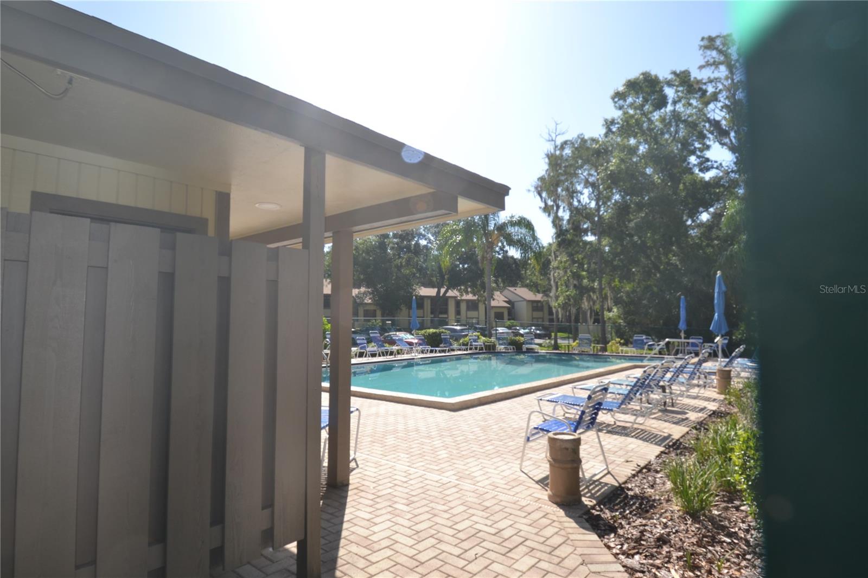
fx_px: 434
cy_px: 289
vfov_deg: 67.4
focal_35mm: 18
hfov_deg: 90.0
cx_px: 434
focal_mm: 12
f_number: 8
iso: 100
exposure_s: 1/200
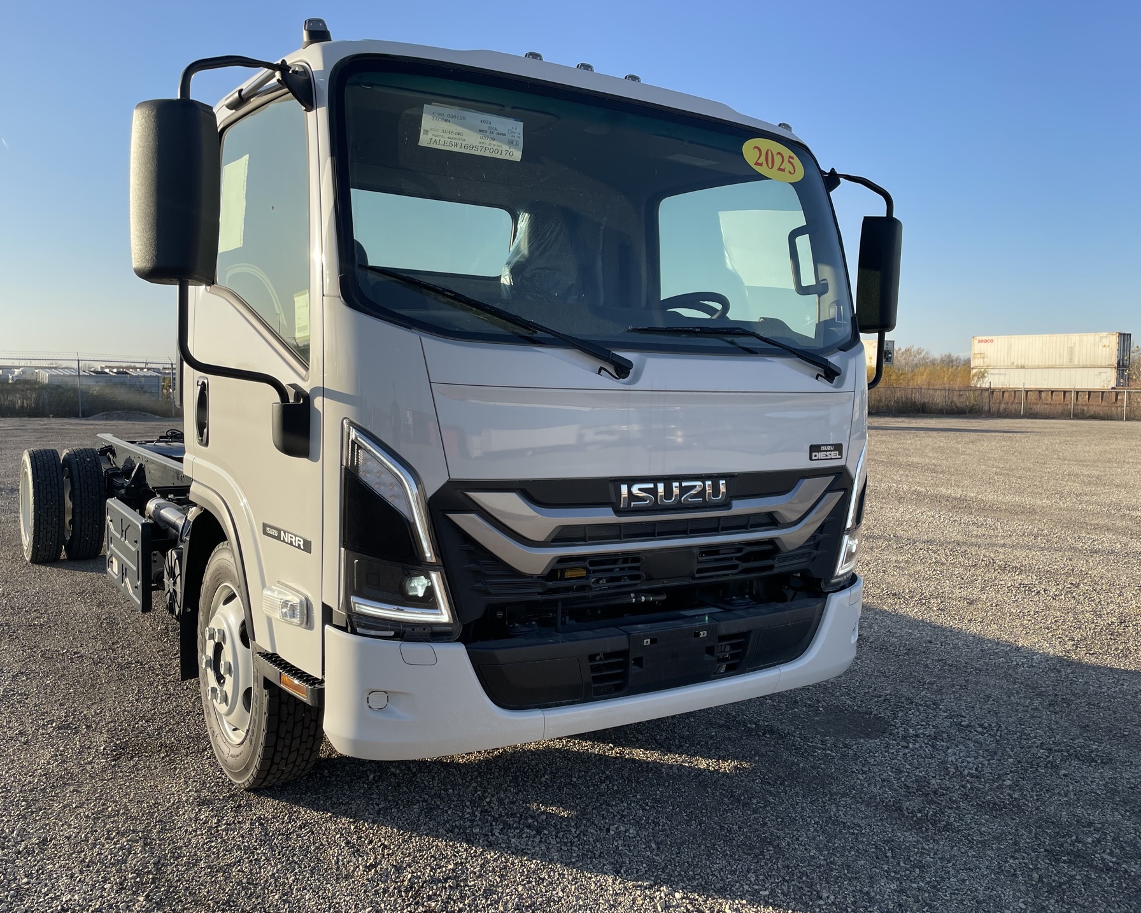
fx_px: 979
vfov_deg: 50.0
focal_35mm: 29
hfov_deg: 60.3
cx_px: 504
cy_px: 441
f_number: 1.6
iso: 32
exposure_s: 1/2212
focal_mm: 4.2
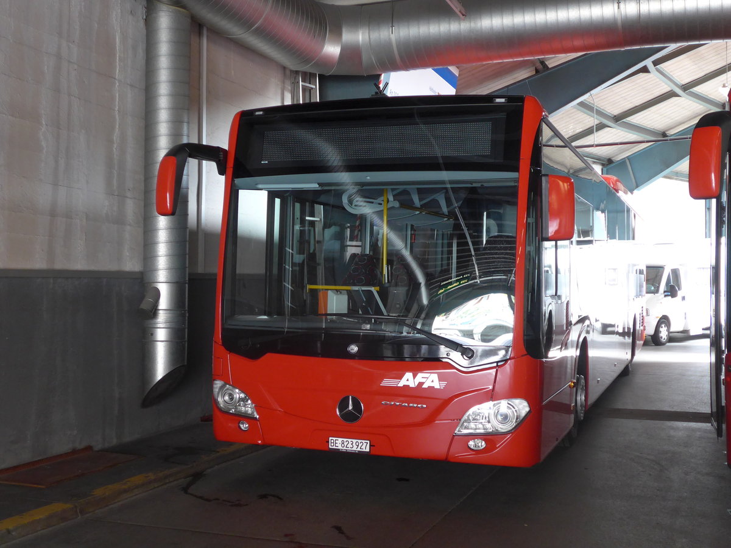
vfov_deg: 32.9
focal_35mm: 44
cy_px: 274
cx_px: 366
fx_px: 929
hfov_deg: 42.9
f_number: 2.8
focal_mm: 9
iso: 400
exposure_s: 1/30
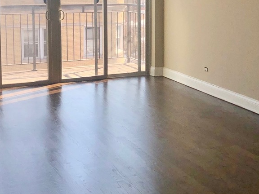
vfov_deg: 20.7
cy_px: 31
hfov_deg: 27.6
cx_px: 169
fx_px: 524
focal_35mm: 70
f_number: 1.8
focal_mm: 4
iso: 20
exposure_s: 1/1185
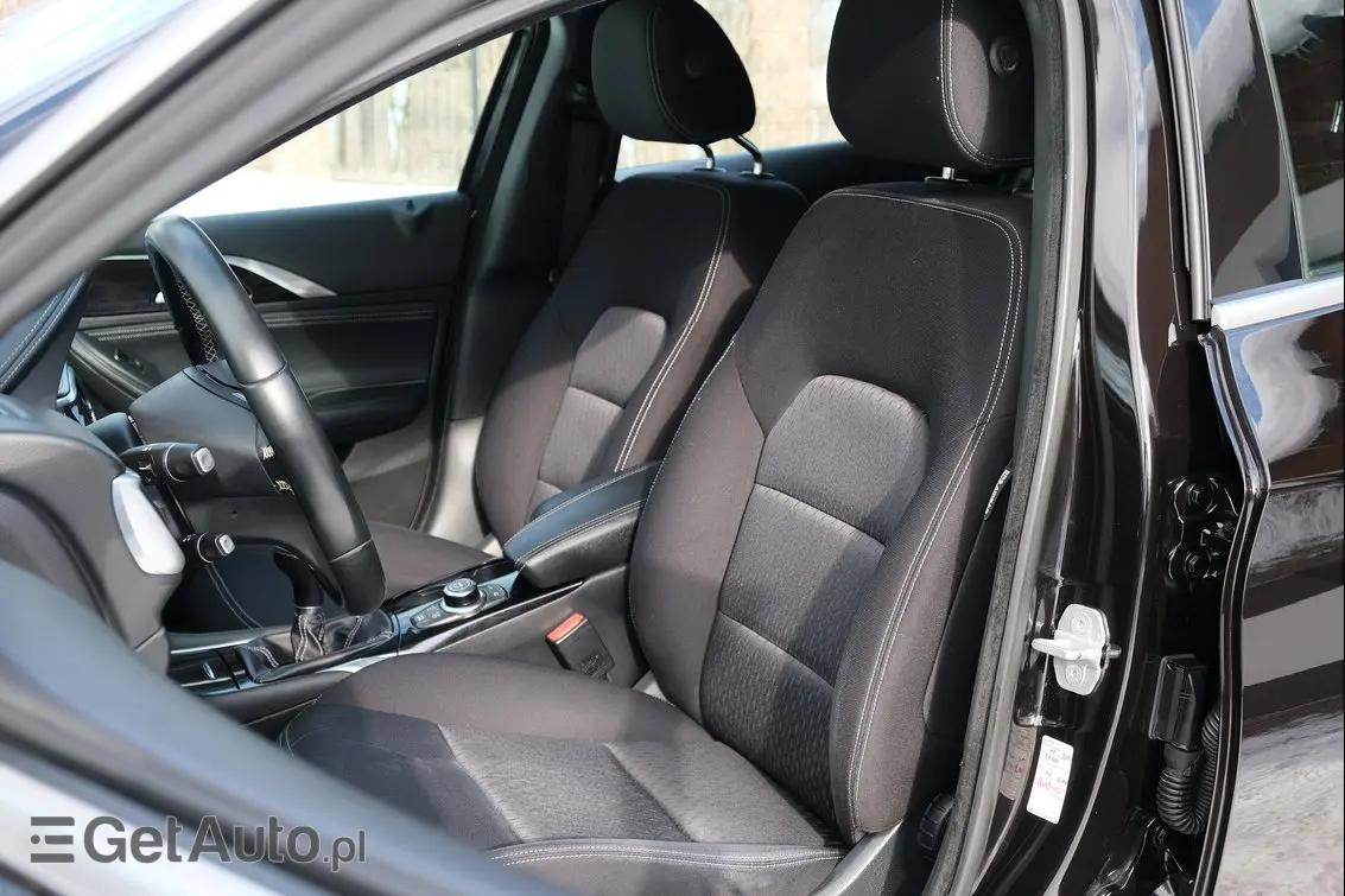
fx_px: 1606
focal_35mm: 43
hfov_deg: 45.4
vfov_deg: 31.2
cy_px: 448
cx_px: 672
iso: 320
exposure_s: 1/150
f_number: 4.5
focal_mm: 28.9
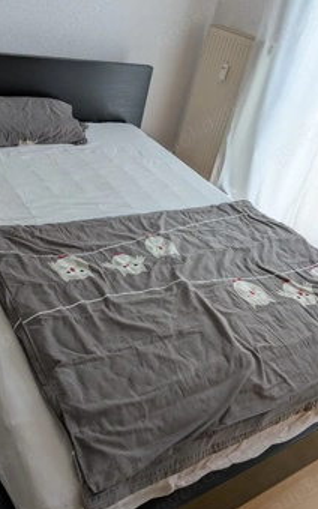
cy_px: 264
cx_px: 116
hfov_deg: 41.5
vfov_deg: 62.9
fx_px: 416
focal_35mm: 30
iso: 49
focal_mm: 4.53
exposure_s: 1/25.1
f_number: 1.7
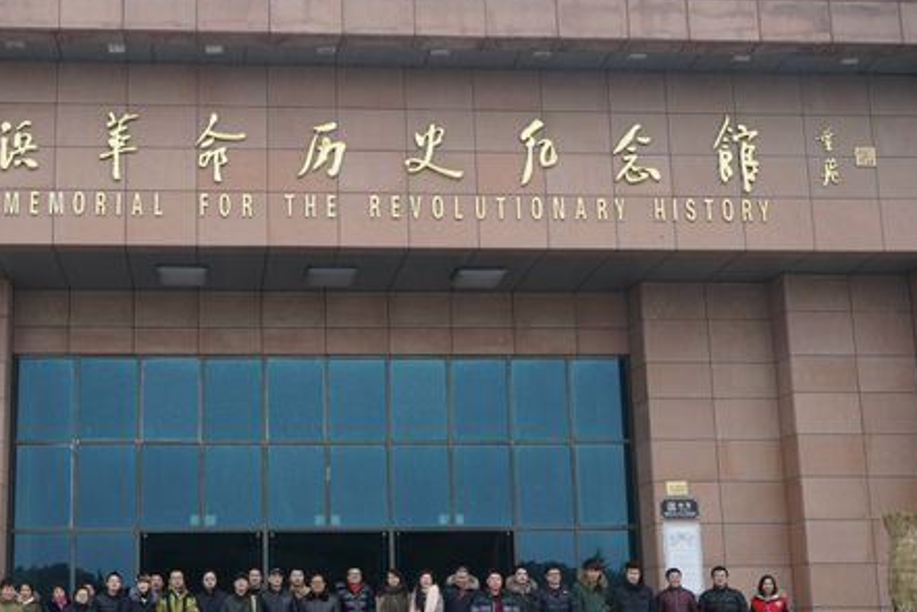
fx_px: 1248
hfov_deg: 39.9
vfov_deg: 27.4
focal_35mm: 49
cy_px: 402
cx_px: 306
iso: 250
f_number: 6.3
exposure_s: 1/60
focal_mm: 36
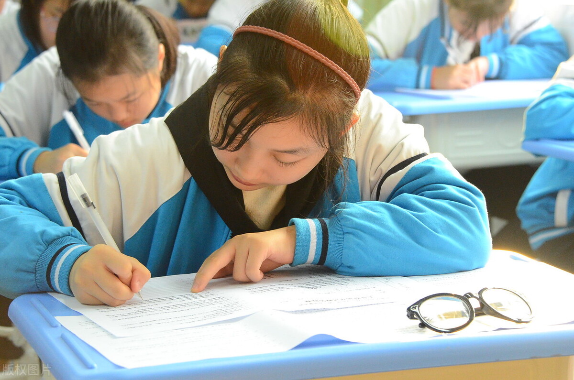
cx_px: 287
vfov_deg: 13.4
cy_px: 190
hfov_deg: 20.1
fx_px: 1623
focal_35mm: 102
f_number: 5.6
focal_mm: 68
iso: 3200
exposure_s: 1/125
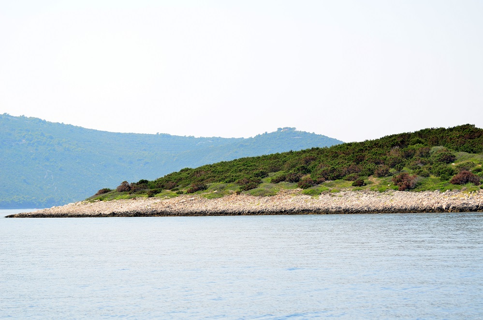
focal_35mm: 123
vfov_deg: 11.1
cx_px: 242
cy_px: 160
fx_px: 1646
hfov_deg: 16.7
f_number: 4.5
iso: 100
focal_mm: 82
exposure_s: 1/400
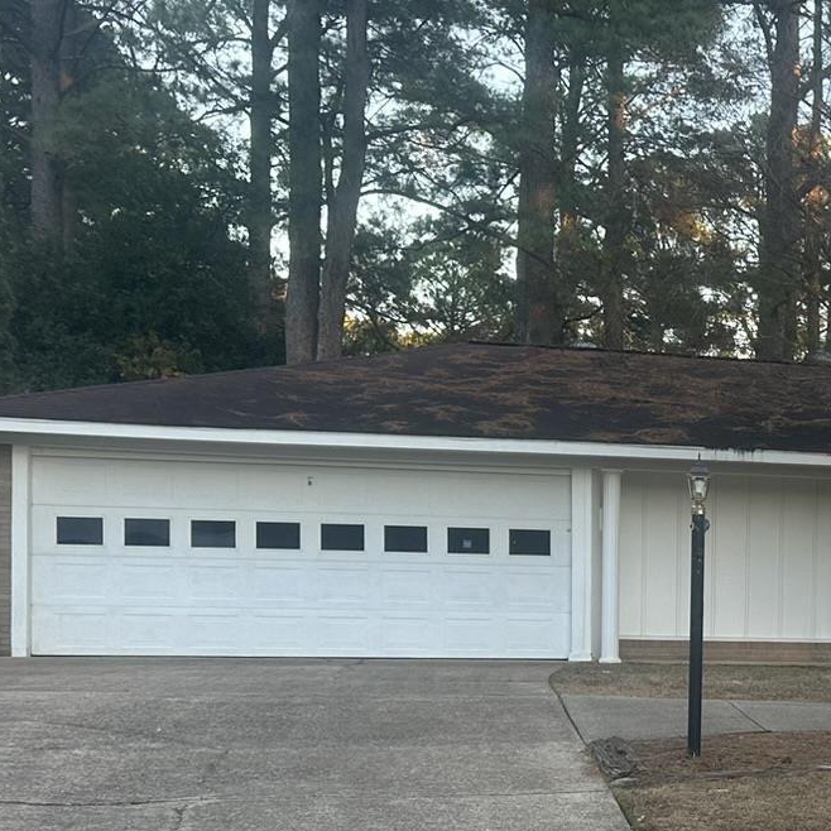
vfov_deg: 25.7
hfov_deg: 23.4
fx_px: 1793
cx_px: 1055
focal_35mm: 66
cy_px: 647
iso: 80
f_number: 1.78
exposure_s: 1/121
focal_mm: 6.86
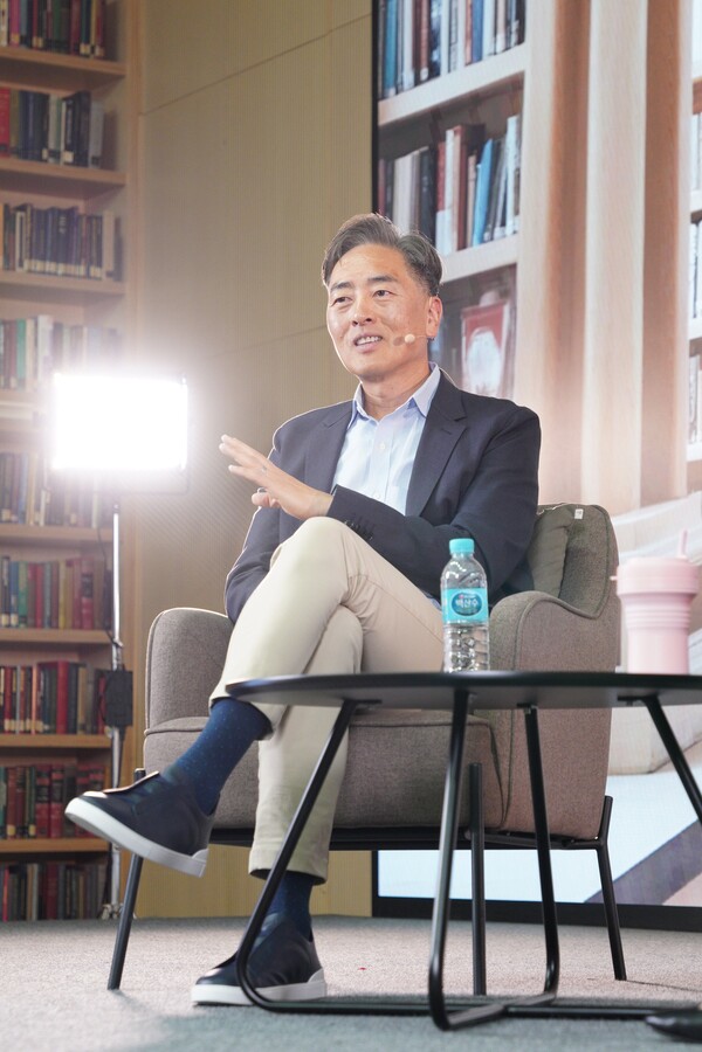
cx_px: 351
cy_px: 526
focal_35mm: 105
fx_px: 3071
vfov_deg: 19.5
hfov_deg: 13.0
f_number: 4
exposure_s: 1/125
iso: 1250
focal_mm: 70
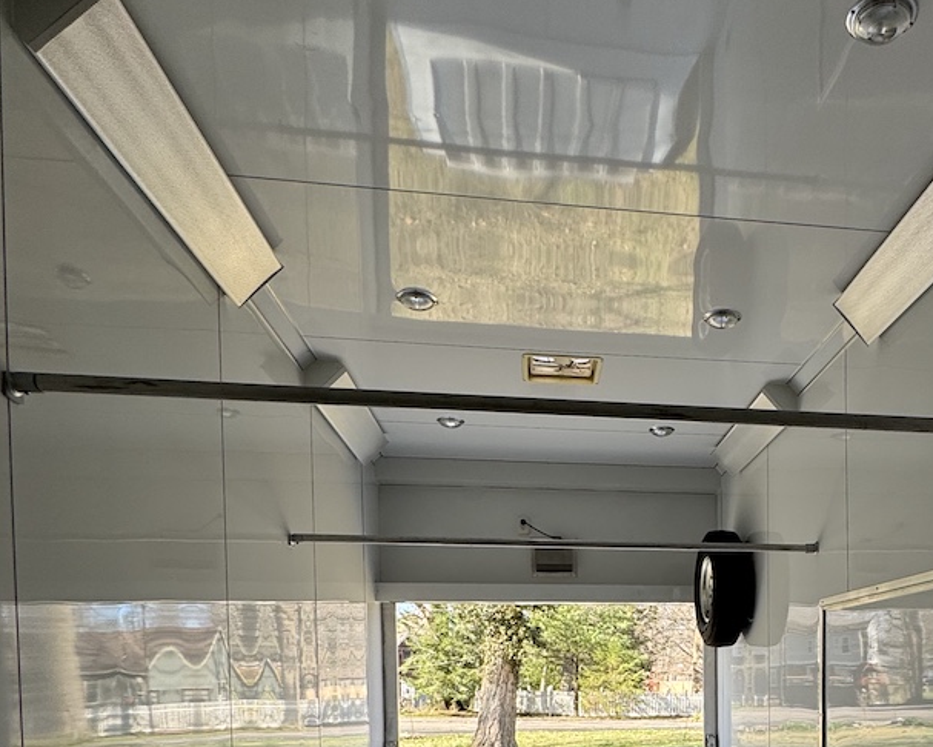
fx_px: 829
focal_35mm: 30
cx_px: 664
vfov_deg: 43.2
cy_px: 708
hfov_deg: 56.7
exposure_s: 1/245
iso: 40
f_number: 2.2
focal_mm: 2.22
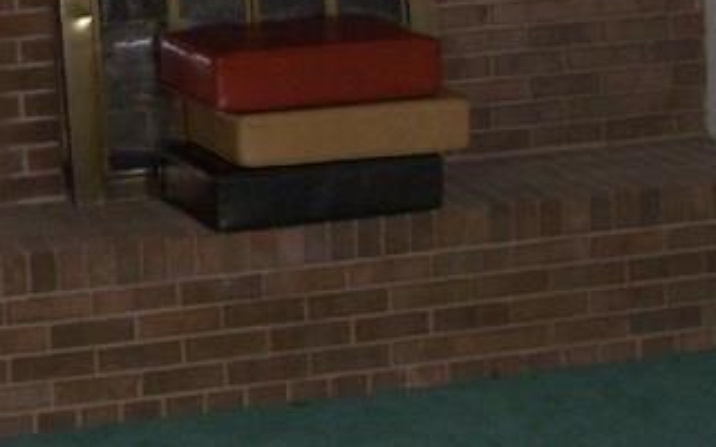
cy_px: 4
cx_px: -54
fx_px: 2381
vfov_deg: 10.6
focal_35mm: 122
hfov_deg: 16.6
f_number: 2.7
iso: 200
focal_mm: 6
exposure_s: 1/60
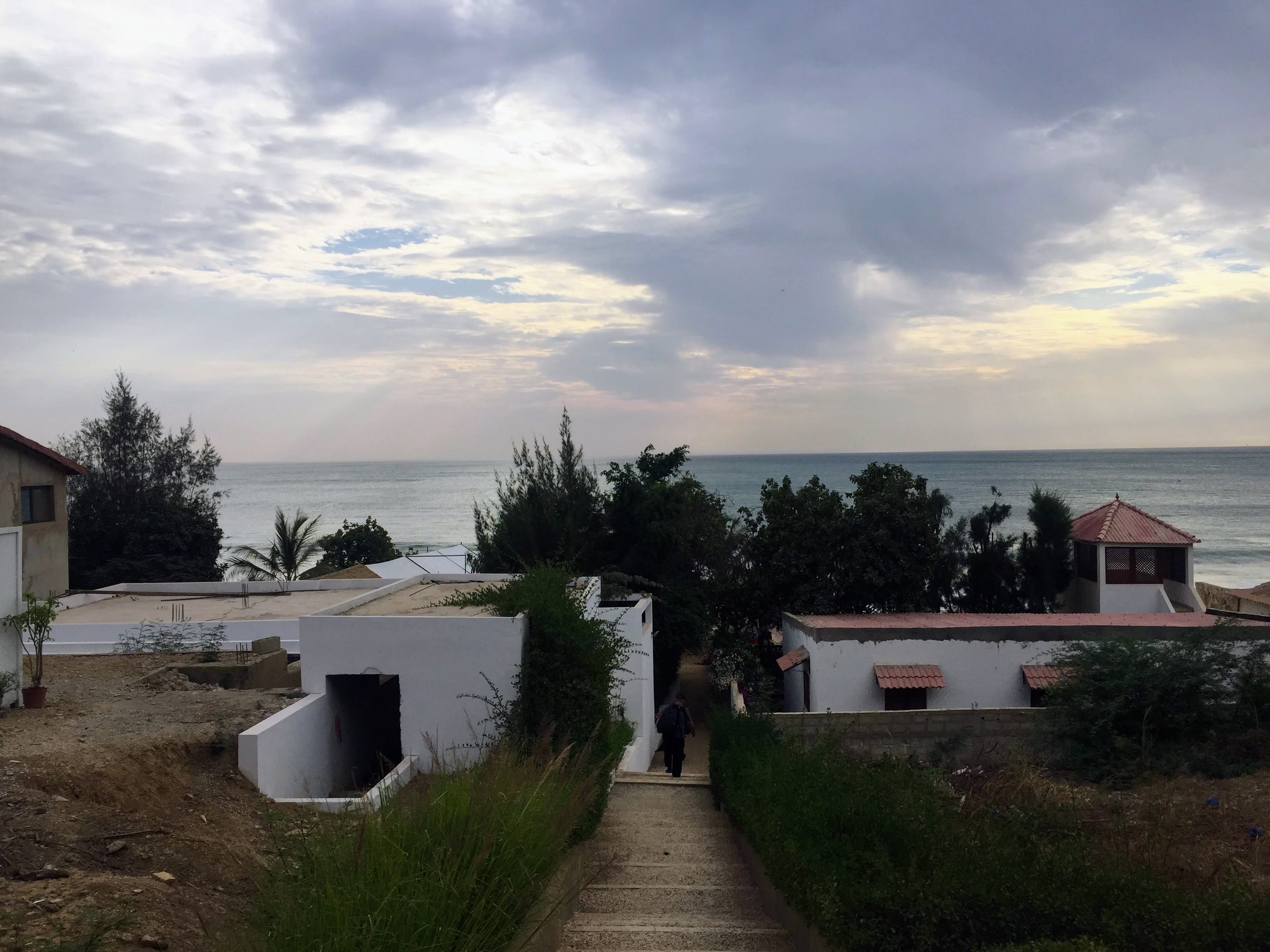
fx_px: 1064
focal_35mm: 29
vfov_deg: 48.2
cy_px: 476
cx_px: 635
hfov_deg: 61.7
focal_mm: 4.15
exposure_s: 1/2083
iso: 32
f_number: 2.2
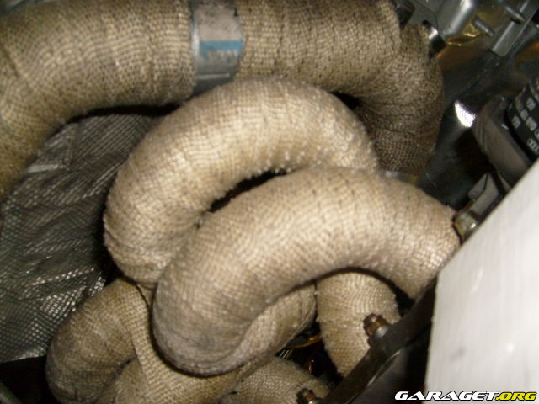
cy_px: 202
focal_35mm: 35
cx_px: 270
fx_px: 545
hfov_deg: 52.6
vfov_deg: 40.7
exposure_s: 1/45
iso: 100
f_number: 2.8
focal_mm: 5.8
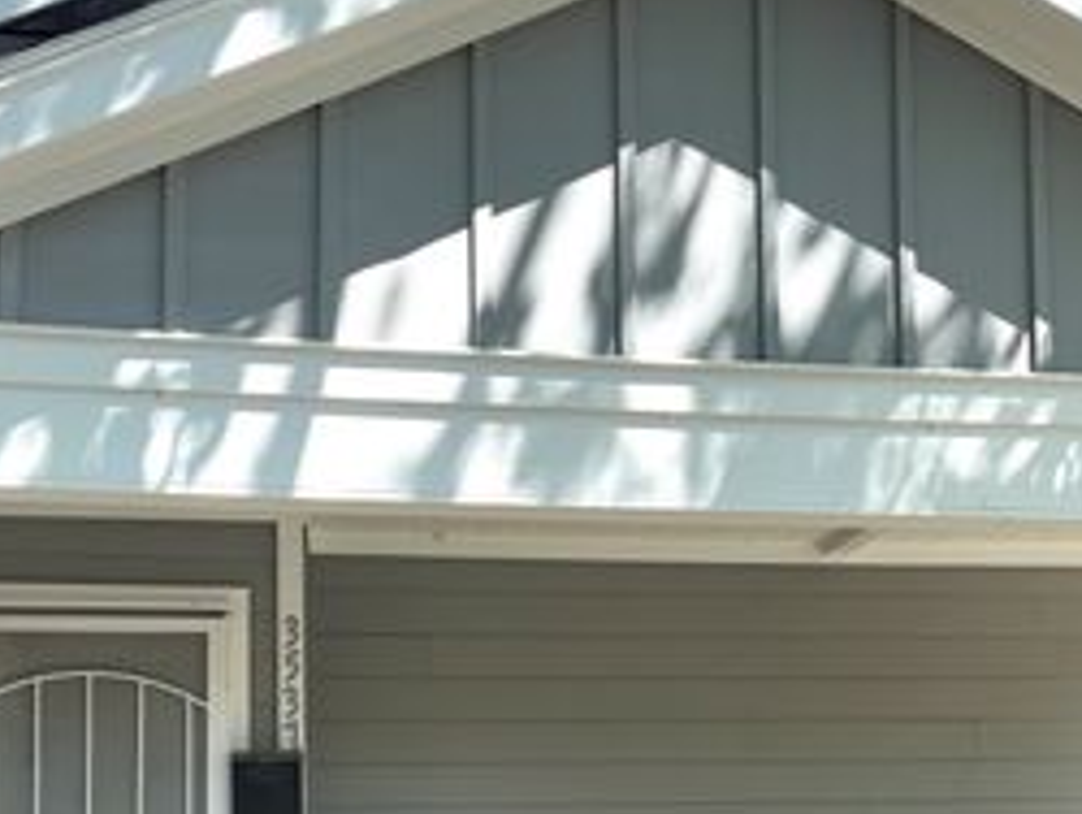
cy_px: 769
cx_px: 615
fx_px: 1564
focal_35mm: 50
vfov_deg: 27.8
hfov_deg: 38.1
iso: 32
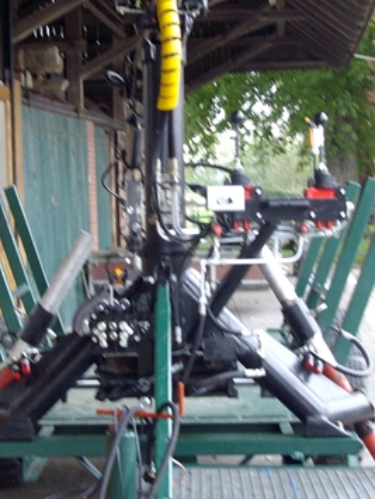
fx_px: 1170
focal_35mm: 81
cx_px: 138
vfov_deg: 24.1
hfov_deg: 18.2
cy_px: 184
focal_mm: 6
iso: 160
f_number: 2.7
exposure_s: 1/50
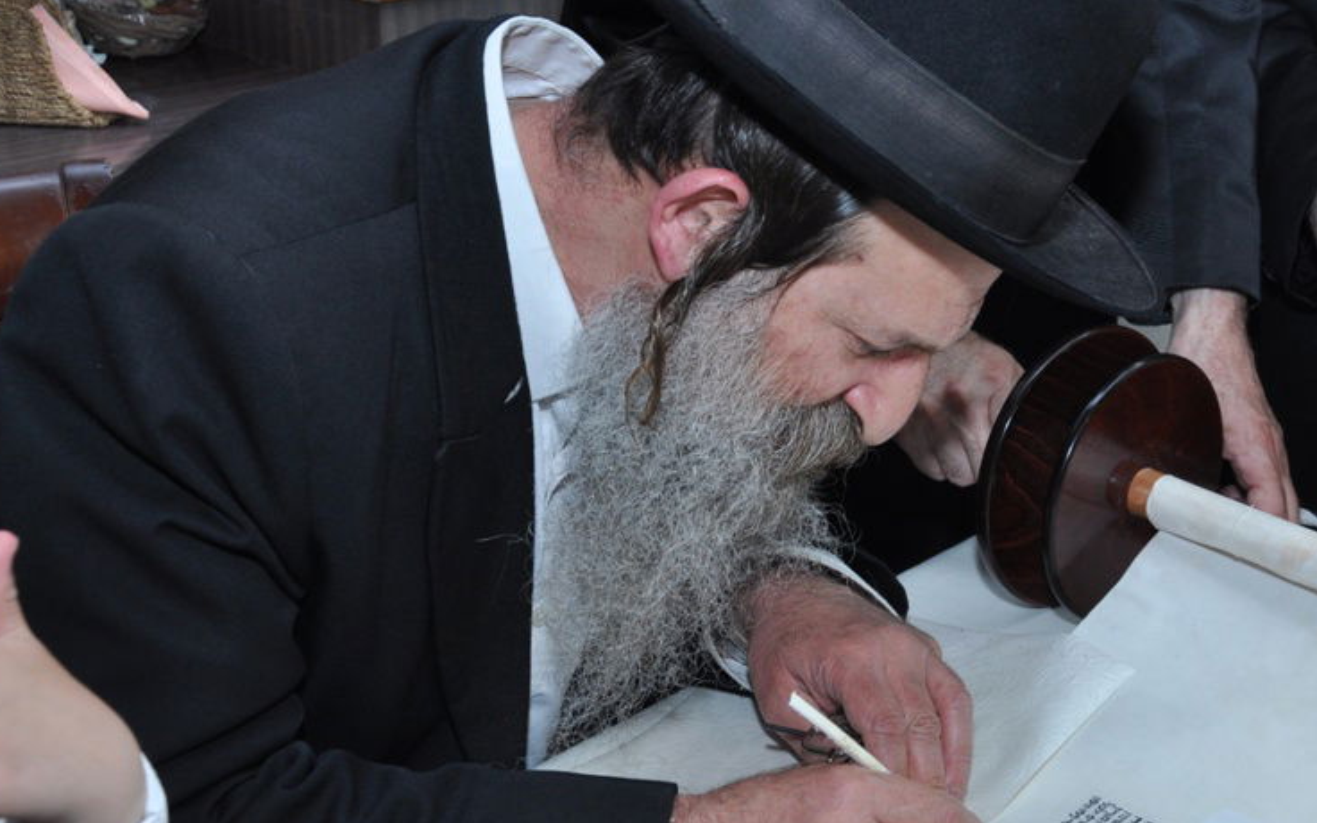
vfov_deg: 19.1
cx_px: 889
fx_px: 2441
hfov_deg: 30.0
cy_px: 376
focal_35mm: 68
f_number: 8
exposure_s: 1/80
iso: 400
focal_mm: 32
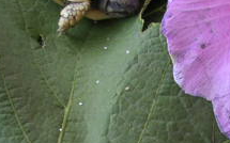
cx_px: 177
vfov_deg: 10.5
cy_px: 225
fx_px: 752
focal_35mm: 120
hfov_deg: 17.3
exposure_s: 1/84.5
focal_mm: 5.8
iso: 100
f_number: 2.8
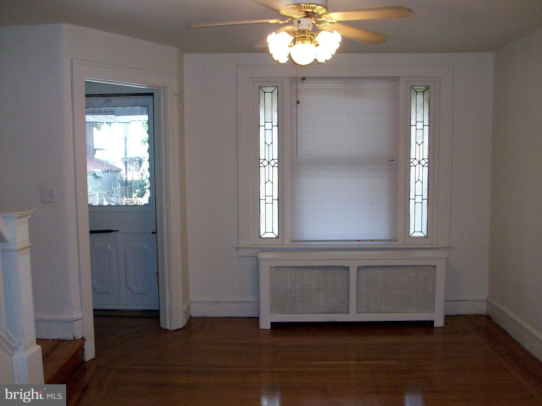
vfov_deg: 41.8
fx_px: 532
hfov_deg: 54.0
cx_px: 271
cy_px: 203
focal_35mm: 34
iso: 160
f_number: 2.8
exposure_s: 1/60
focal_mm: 5.7
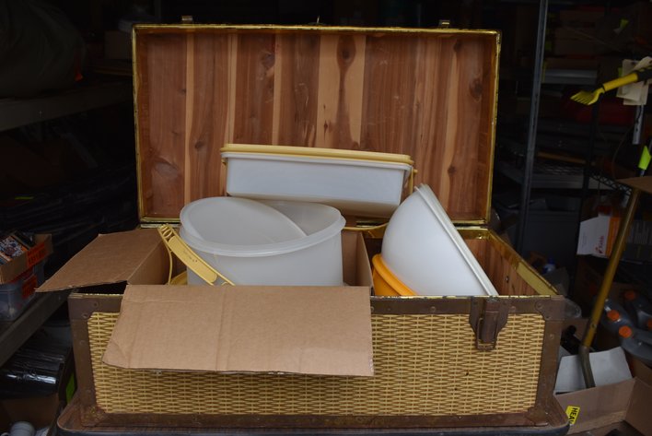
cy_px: 218
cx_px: 326
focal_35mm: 33
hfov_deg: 57.2
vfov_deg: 40.0
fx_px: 598
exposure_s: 1/250
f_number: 7.1
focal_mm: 22
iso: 200
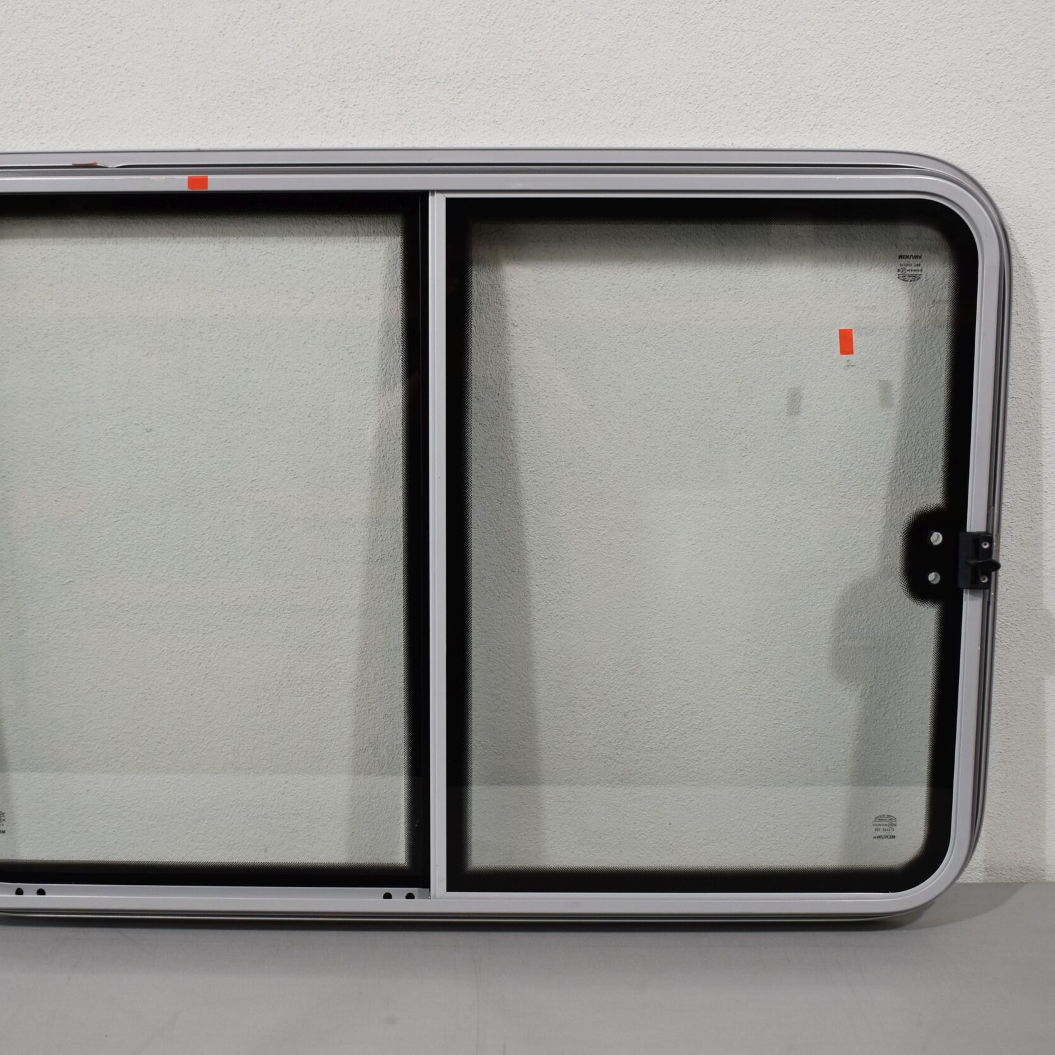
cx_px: 448
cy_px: 530
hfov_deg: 37.7
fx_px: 1539
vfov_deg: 37.8
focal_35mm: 45
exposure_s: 1/125
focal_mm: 23
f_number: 5.6
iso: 400
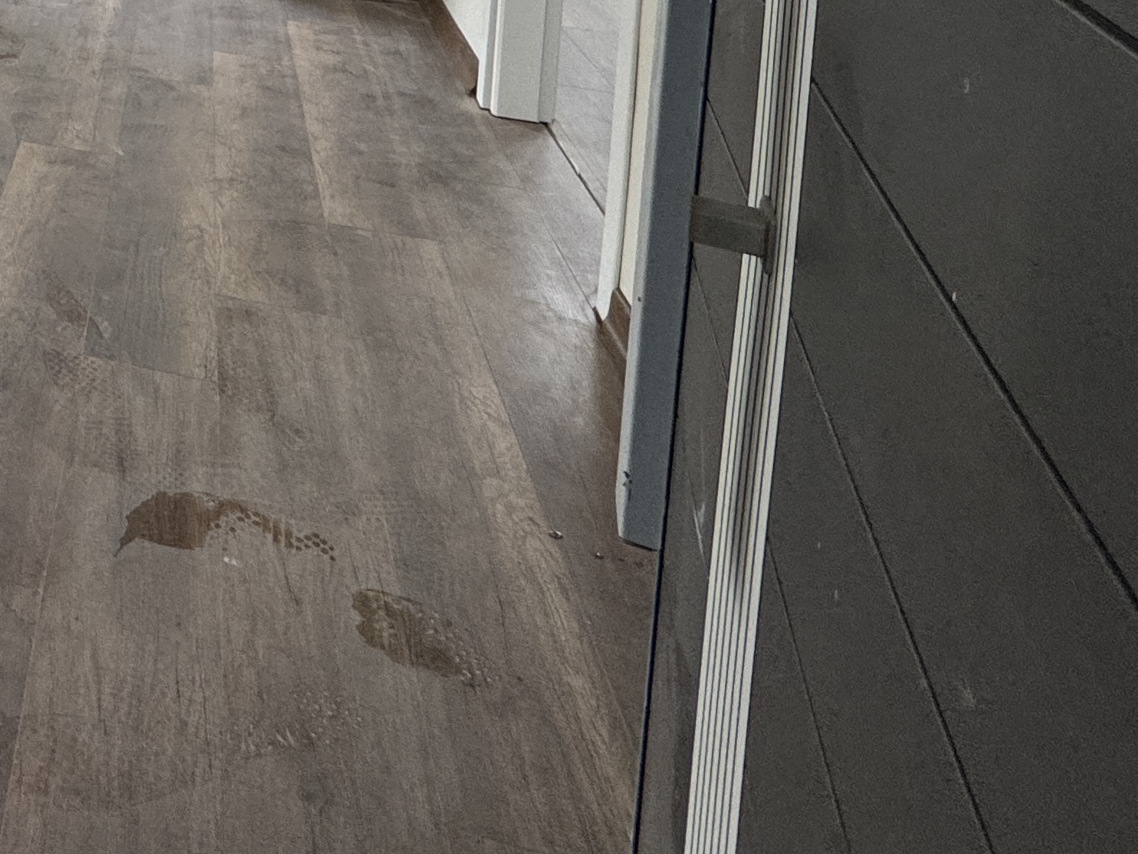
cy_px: -288
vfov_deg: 29.4
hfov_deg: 37.4
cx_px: -220
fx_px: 1249
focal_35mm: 38
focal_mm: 2.22
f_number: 2.2
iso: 160
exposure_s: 1/99
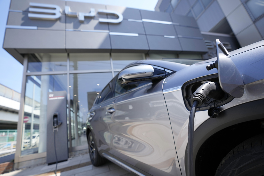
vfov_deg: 73.8
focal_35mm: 16
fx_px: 117
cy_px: 88
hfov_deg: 96.7
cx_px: 132
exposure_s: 1/1250
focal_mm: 16
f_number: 2.8
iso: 200
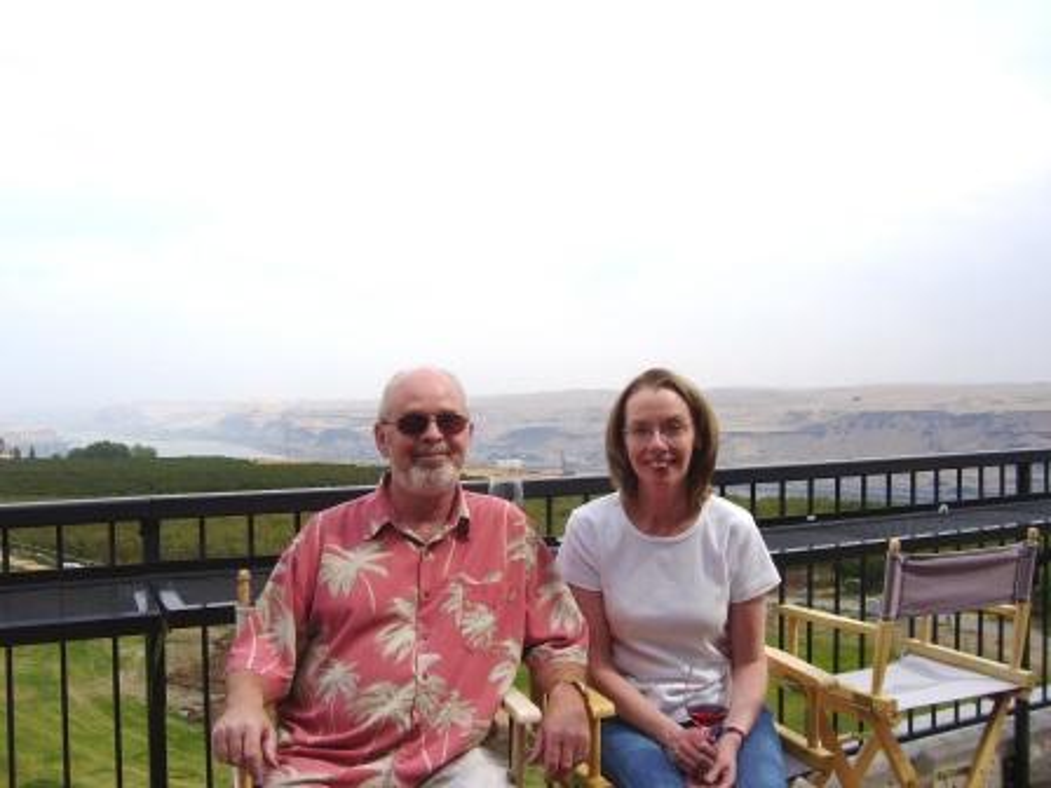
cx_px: 526
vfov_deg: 41.8
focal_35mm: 34
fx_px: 1032
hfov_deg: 54.0
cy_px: 394
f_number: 4.8
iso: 80
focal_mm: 5.6
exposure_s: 1/500
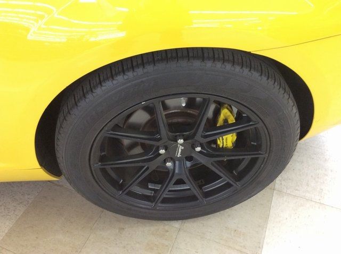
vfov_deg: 44.1
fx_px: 315
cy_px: 127
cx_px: 170
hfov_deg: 56.9
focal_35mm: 32
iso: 125
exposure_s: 1/24
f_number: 2.4
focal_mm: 3.3
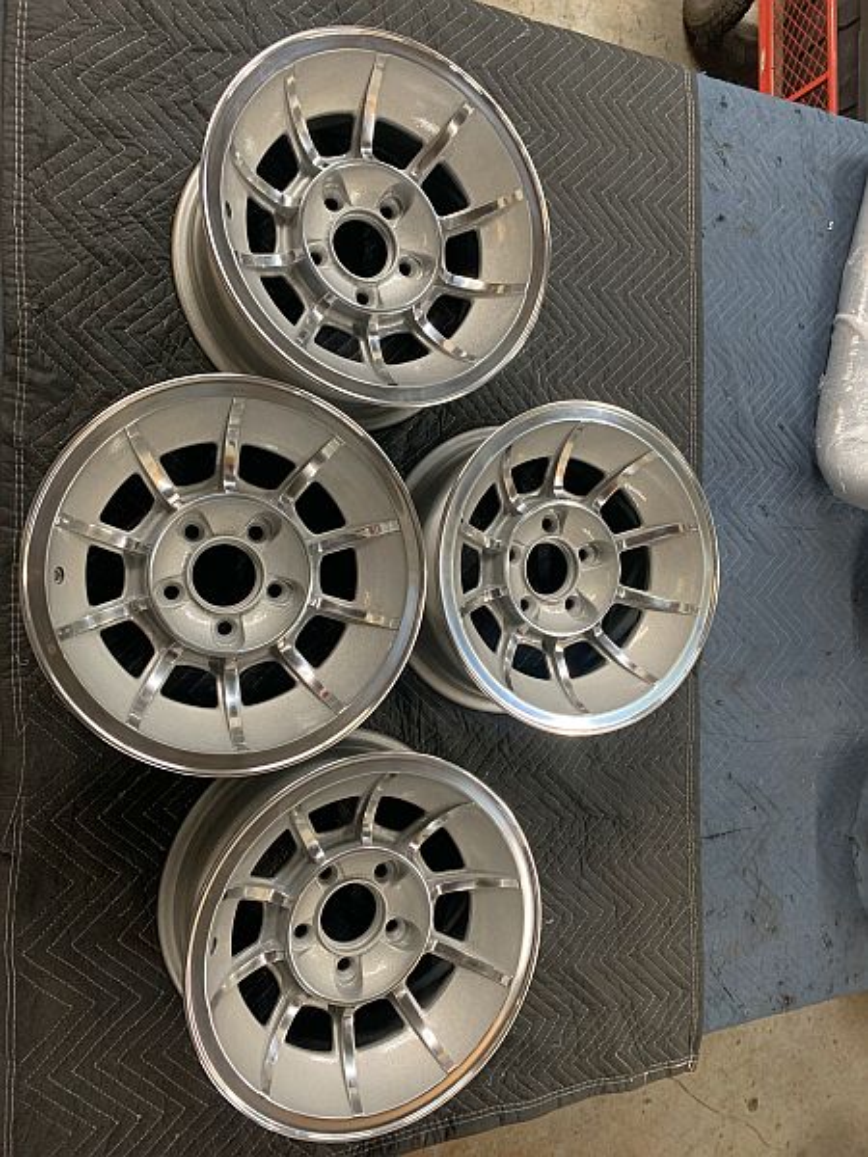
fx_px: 869
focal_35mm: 26
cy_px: 578
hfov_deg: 53.1
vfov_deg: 67.3
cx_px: 434
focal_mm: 4.25
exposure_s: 1/40
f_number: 1.8
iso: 250
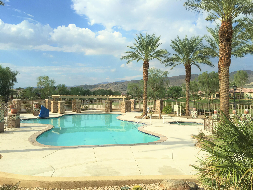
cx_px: 126
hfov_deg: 61.7
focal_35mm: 29
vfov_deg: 48.2
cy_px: 95
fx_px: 212
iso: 25
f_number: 2.2
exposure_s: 1/894
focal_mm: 4.15
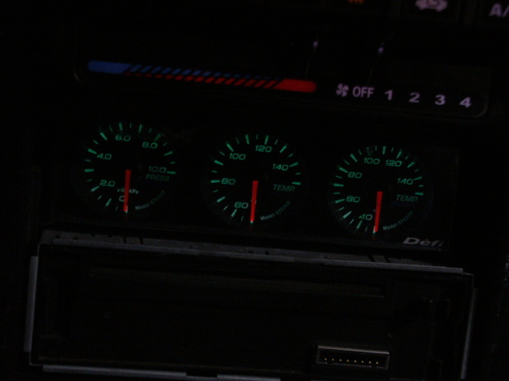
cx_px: 254
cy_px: 190
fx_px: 1279
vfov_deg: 17.0
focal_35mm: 87
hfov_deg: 22.5
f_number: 3.5
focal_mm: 21.62
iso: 200
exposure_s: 1/10
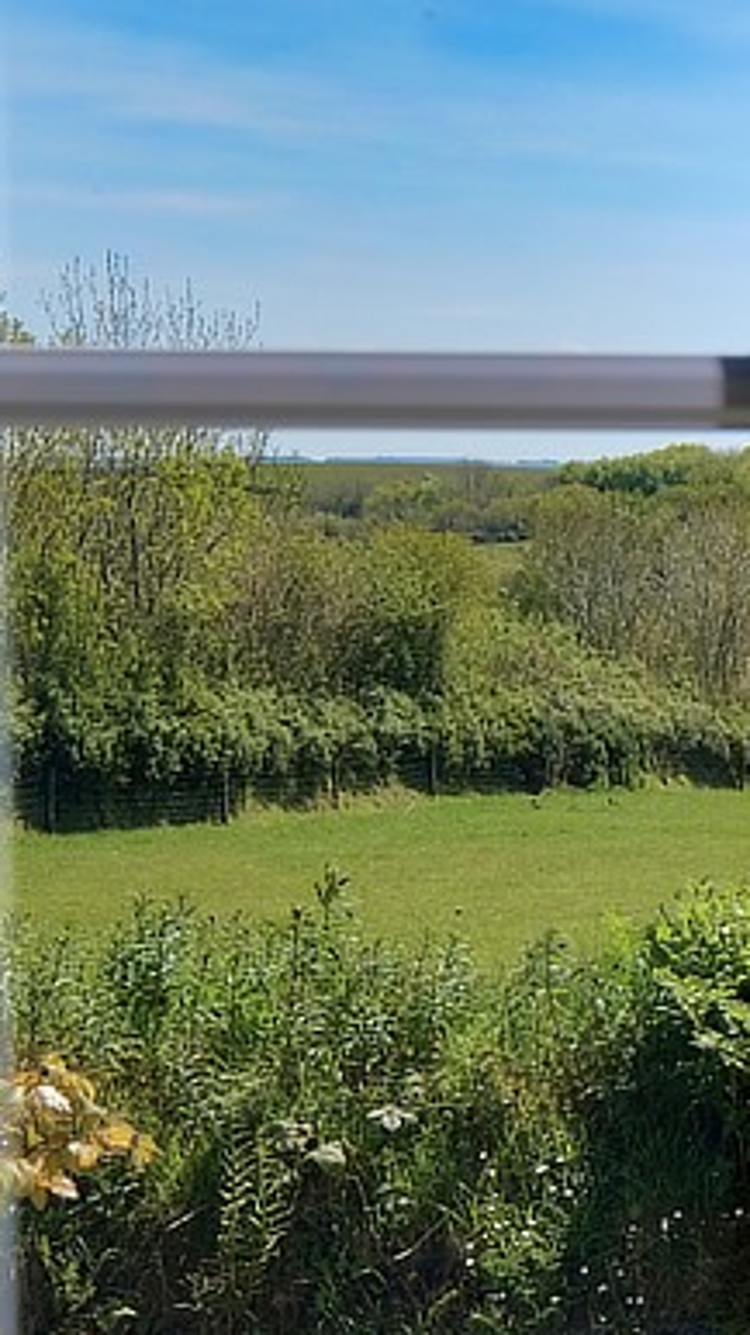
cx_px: 1431
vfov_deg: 24.2
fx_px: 3113
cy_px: 595
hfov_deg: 12.3
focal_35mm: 88
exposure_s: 1/350
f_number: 8
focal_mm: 24
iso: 200
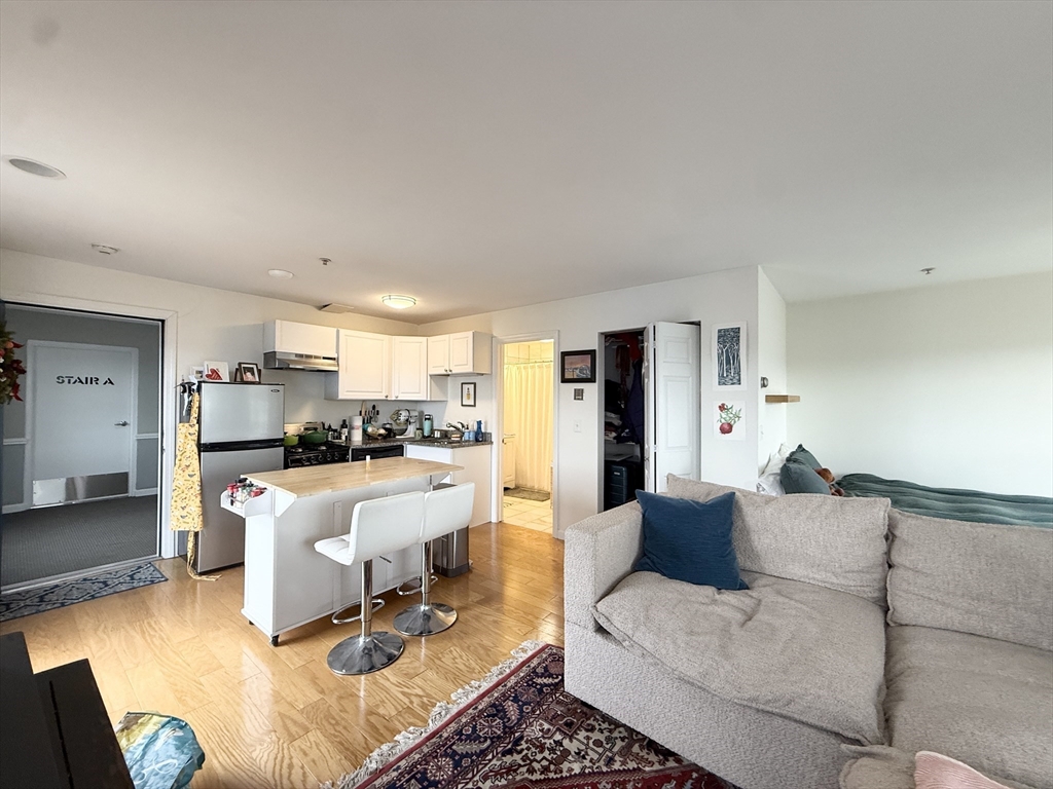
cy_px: 394
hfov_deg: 102.1
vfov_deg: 85.7
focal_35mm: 14
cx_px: 526
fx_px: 426
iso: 200
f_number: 2.2
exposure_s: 1/60
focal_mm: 2.22
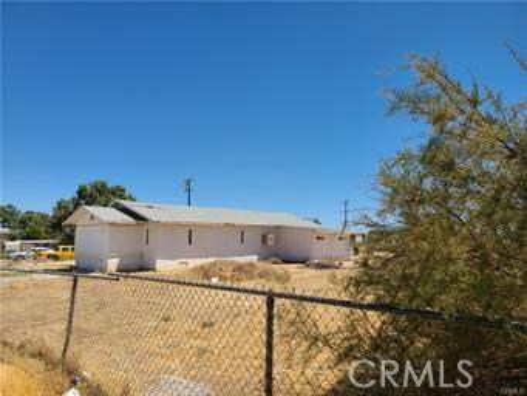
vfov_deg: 53.1
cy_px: 198
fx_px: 396
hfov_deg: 67.3
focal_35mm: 26
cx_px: 264
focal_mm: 5.4
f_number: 1.8
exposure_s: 1/3142
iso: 40
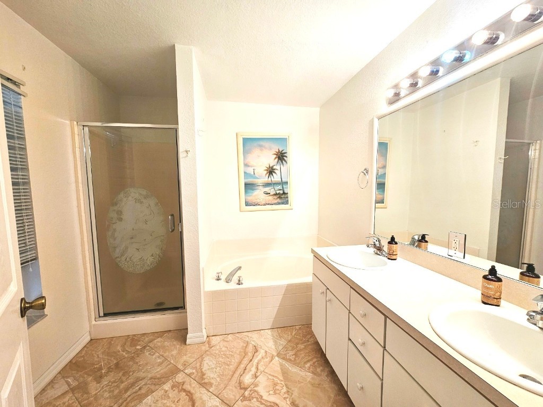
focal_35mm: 13
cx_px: 272
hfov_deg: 106.2
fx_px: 204
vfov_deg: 89.9
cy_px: 204
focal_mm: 2.2
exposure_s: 1/60.2
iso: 100
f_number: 2.2
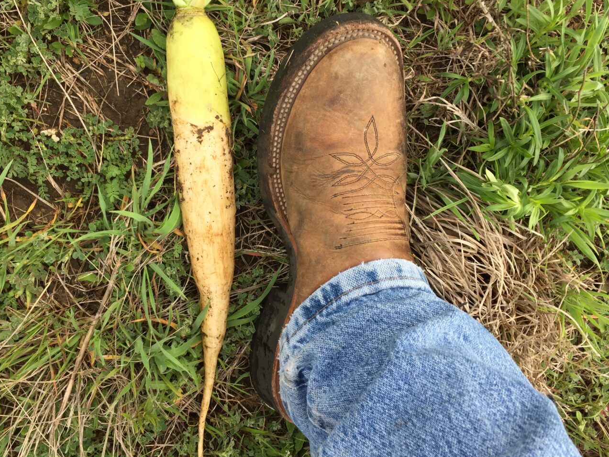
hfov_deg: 52.5
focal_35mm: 35
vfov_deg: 40.6
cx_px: 264
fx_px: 616
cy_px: 203
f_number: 2.2
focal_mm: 4.15
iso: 32
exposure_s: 1/573
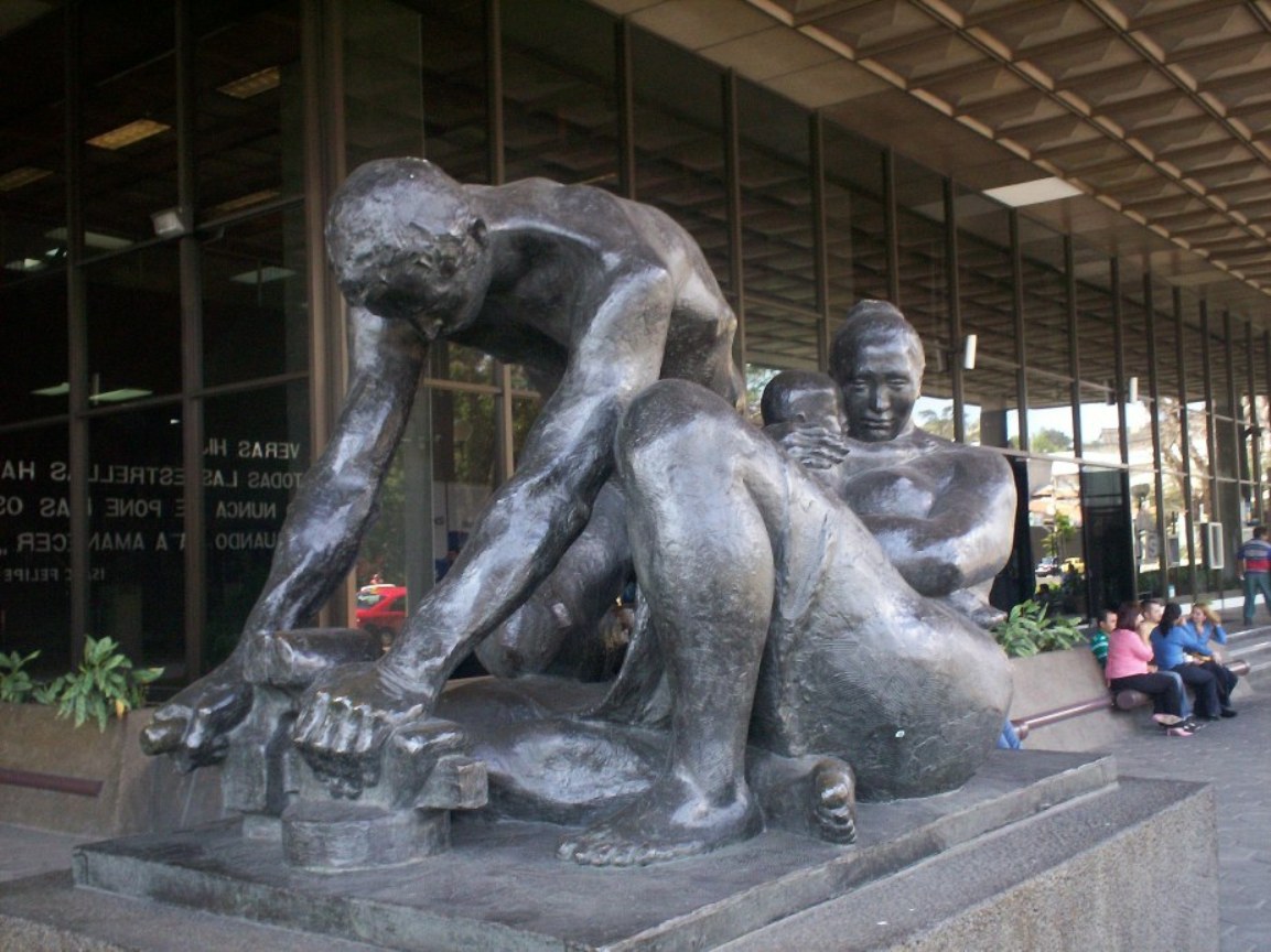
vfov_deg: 39.6
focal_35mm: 36
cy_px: 476
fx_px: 1321
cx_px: 636
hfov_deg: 51.4
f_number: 4.5
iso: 140
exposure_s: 1/42.6
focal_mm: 6
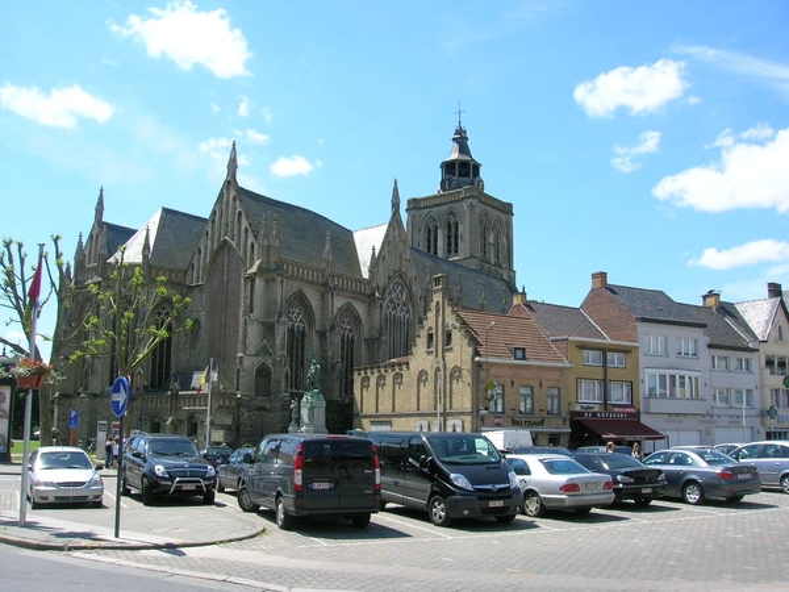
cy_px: 296
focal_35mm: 34
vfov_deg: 41.8
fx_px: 775
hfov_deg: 54.0
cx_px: 394
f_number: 4.9
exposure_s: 1/232
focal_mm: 5.7
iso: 50
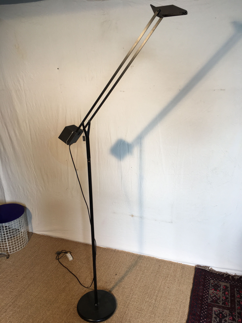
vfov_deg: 61.7
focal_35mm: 29
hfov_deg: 48.2
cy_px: 162
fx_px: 270
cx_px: 121
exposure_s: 1/100
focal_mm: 4.15
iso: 40
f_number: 2.2
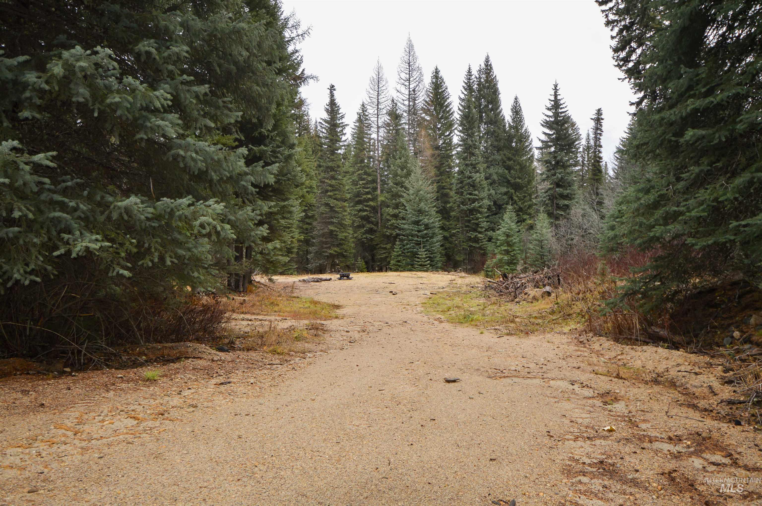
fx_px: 508
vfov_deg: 53.0
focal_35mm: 24
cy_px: 253
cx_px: 381
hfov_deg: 73.8
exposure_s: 1/125
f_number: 4
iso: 140
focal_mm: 16
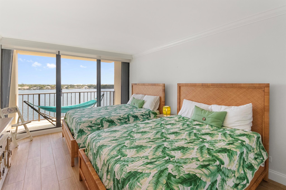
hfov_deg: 95.0
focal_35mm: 16
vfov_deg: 72.0
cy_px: 95
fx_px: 131
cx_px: 143
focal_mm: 11
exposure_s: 1/250
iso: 1600
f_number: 8
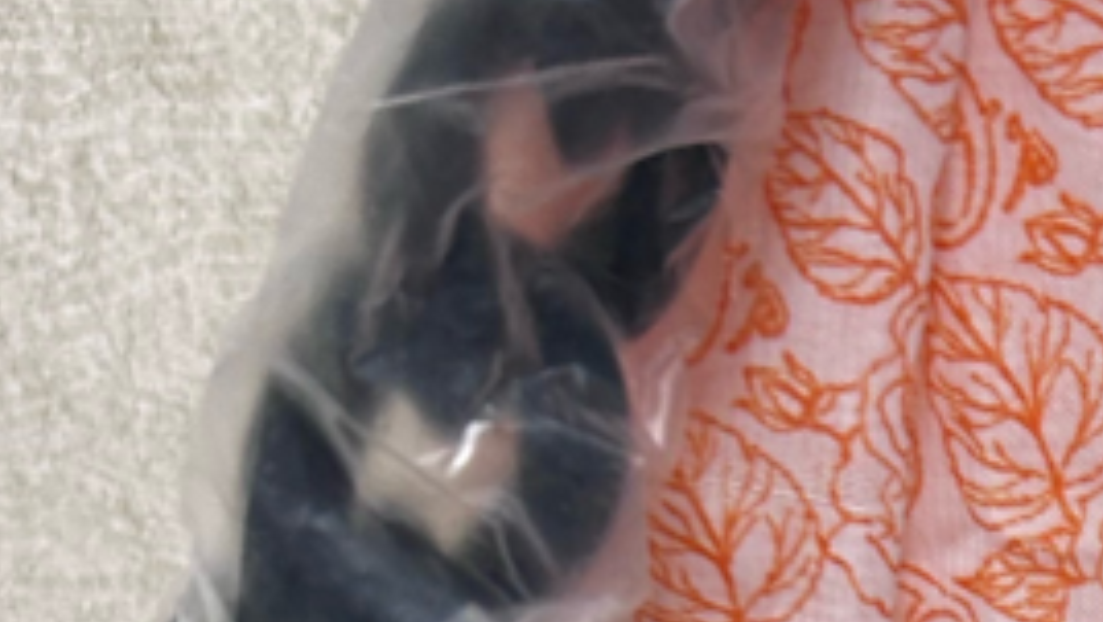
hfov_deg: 15.9
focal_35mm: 127
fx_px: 3716
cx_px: 1473
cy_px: 1359
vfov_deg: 8.9
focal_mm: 5.7
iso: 80
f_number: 1.5
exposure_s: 1/60
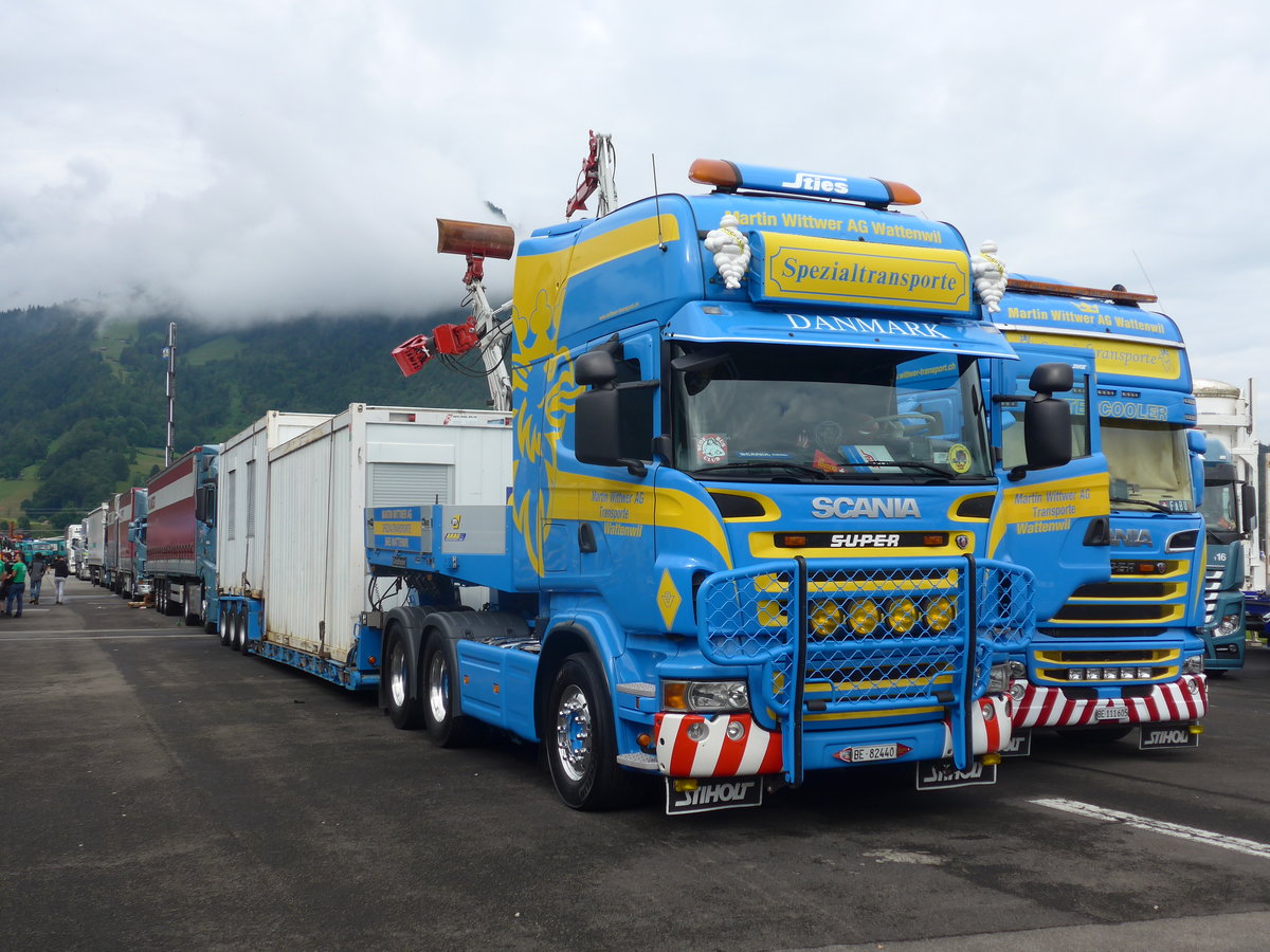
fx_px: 1431
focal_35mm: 39
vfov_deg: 36.8
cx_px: 635
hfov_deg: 47.9
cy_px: 476
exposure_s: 1/1000
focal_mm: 8
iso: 80
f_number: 2.8
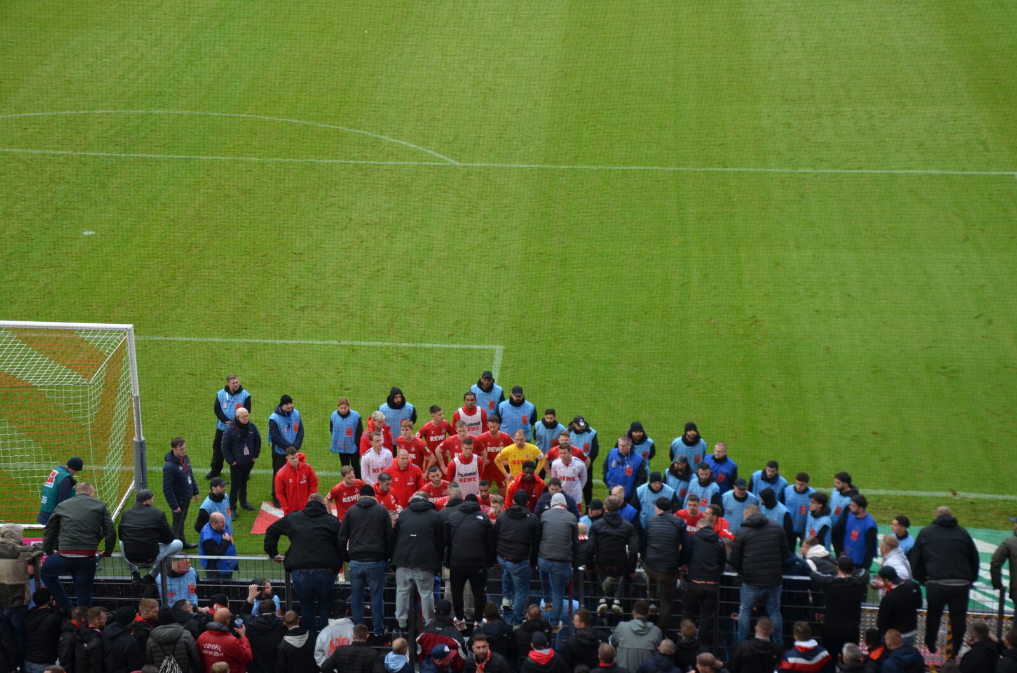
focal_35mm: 72
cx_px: 508
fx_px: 2030
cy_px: 336
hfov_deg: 28.1
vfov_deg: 18.8
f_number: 5.6
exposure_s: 1/125
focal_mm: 48
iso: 200
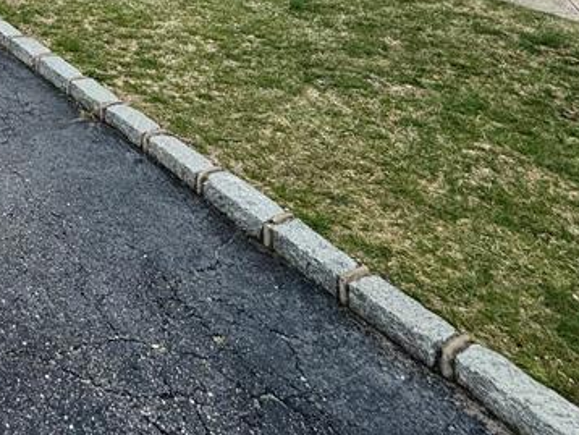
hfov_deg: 38.9
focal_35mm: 40
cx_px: -50
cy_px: -183
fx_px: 670
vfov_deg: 27.4
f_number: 2.2
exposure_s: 1/956
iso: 40
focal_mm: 2.22
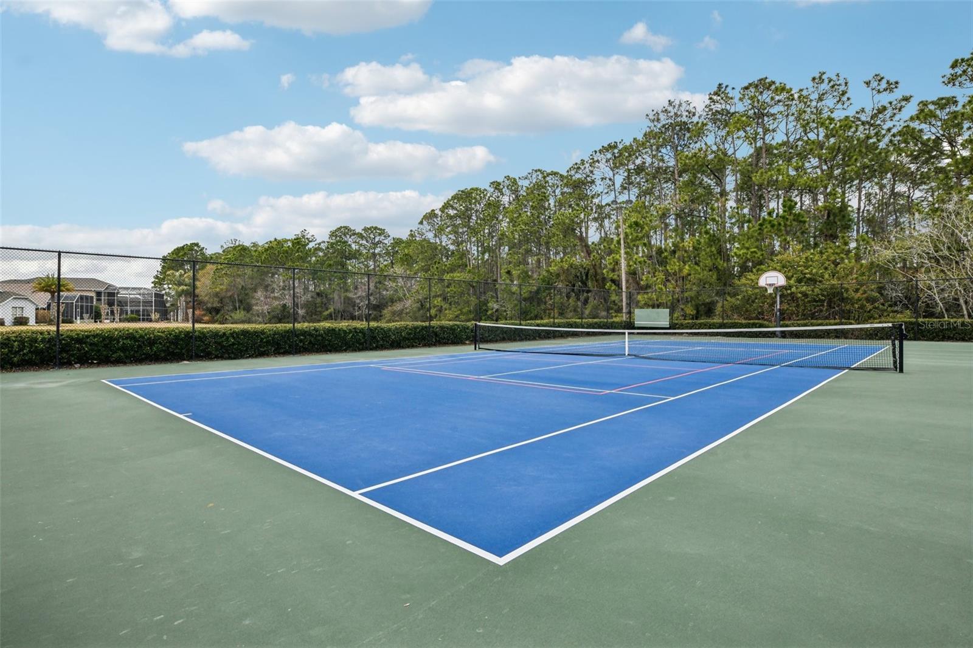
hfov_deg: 90.0
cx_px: 486
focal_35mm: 18
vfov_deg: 67.4
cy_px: 324
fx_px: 486
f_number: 8
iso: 400
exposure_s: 1/400
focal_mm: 18
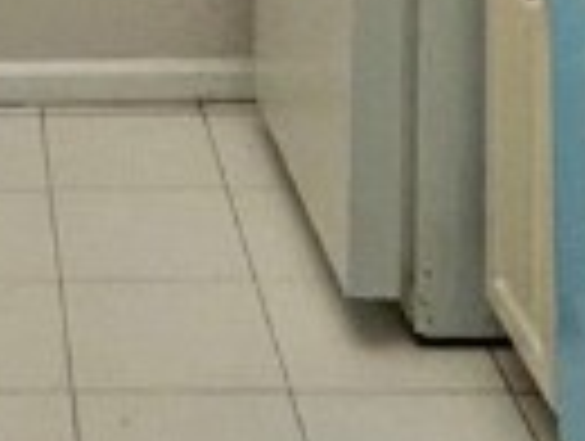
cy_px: -504
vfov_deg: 11.8
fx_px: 1862
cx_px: -140
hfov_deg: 17.0
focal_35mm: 110
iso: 32
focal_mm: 2.22
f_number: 2.2
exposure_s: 1/144
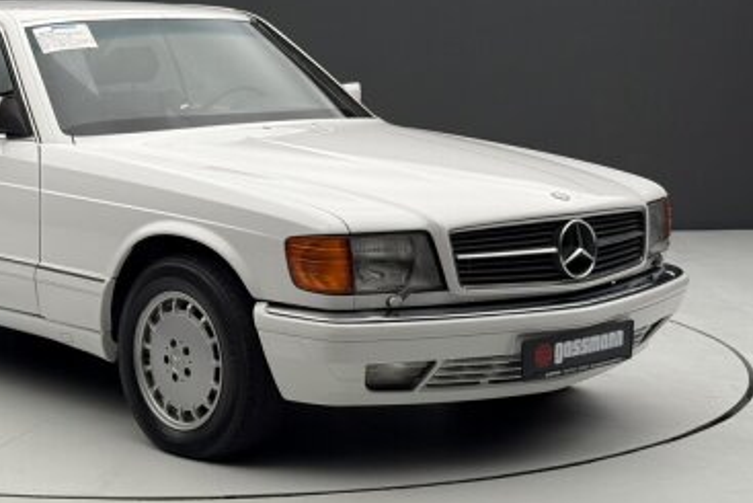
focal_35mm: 87
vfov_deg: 15.7
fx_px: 1820
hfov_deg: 23.1
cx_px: 164
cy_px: 302
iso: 64
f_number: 1.78
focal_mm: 6.76
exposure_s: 1/99
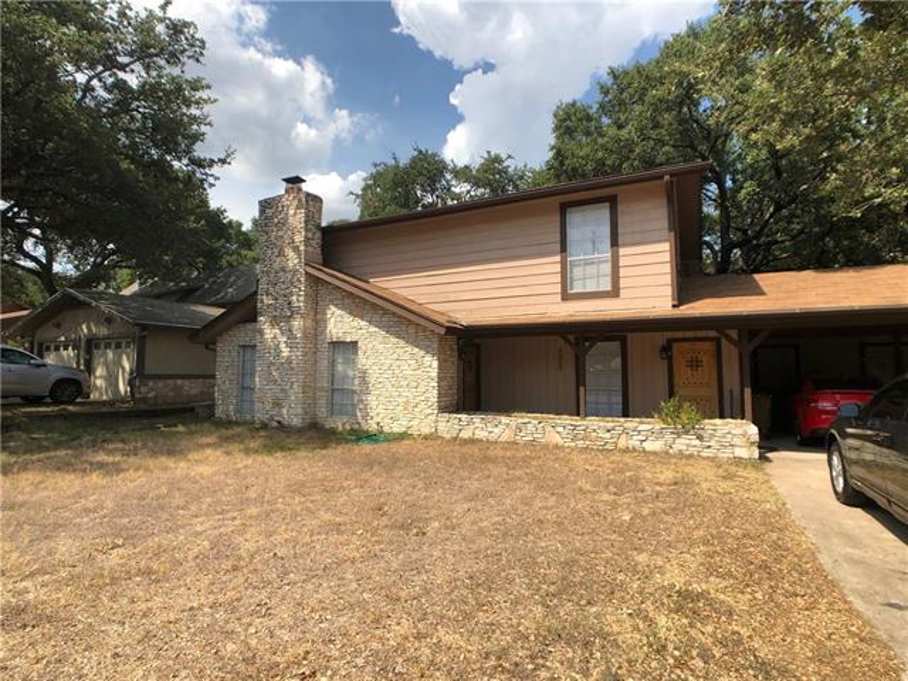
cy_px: 340
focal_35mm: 28
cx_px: 454
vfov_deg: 49.7
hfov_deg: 63.4
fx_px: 734
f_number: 1.8
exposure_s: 1/1621
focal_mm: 4
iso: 20
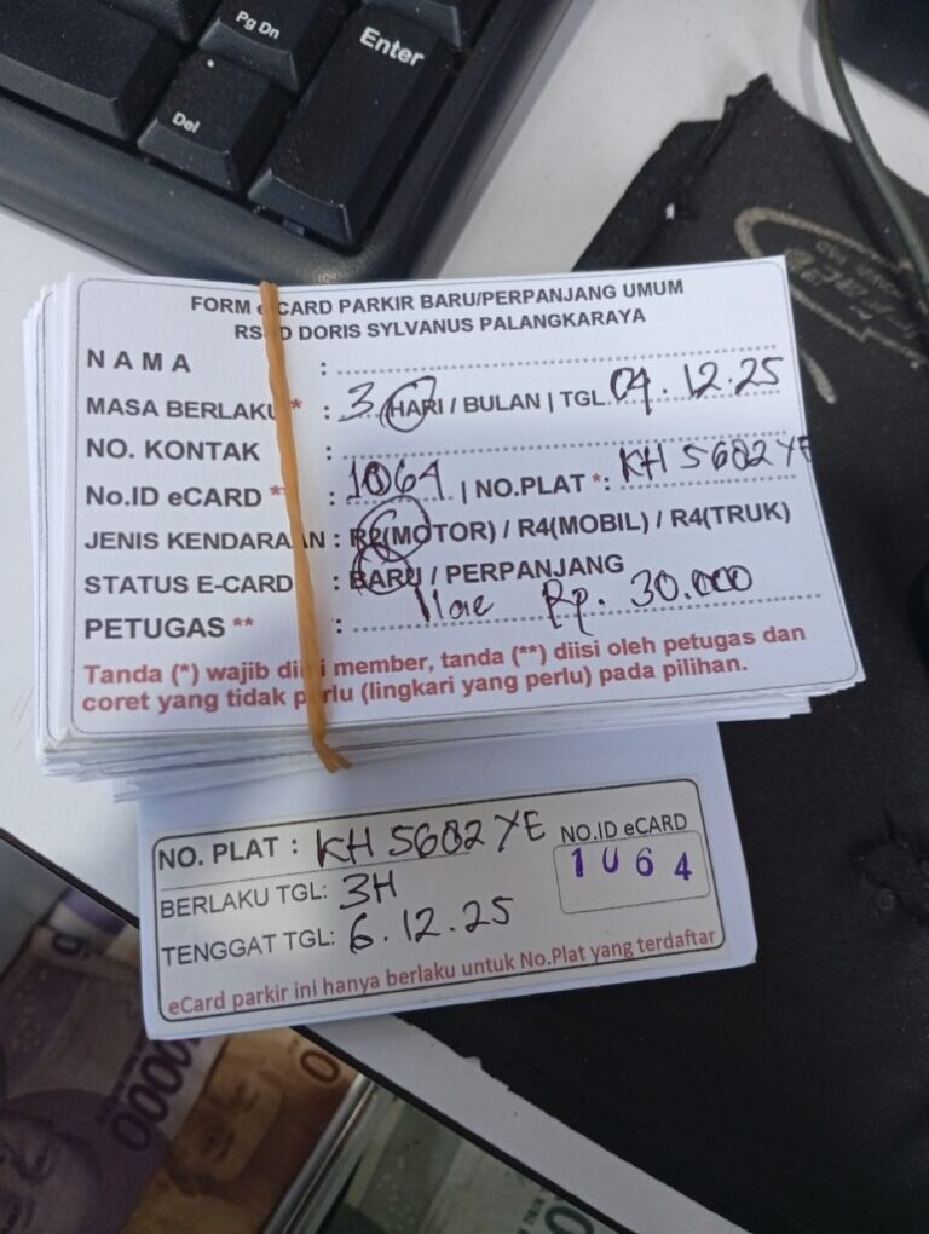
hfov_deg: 51.5
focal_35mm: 27
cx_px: 464
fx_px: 964
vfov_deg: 65.2
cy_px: 617
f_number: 1.8
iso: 314
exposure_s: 1/33.3
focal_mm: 3.98
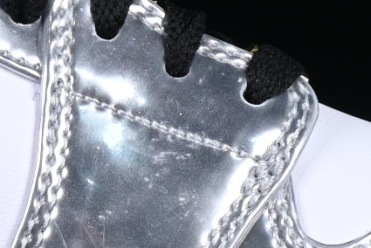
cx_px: -96
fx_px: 5063
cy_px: -20
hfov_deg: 4.2
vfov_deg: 2.8
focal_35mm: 491
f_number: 8
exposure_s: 1/80
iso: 160
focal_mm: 50
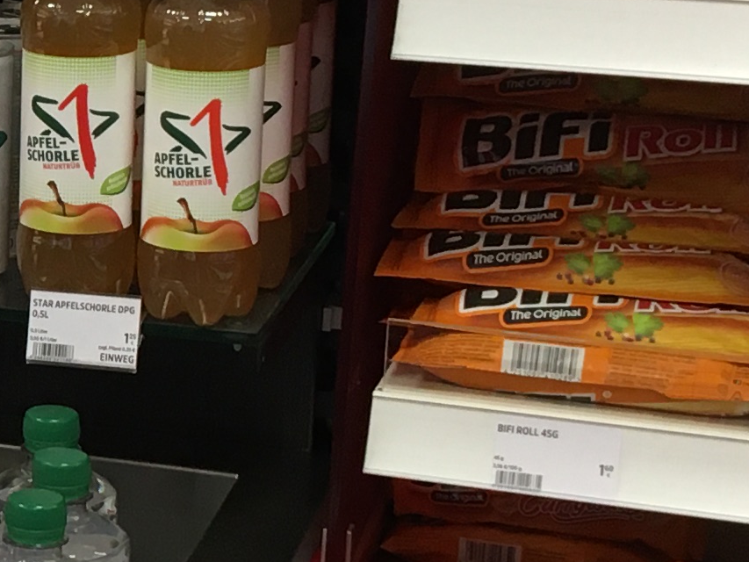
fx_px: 2965
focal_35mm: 137
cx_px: -400
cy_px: 227
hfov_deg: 13.5
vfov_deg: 10.8
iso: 80
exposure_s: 1/33
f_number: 2.2
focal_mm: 4.15
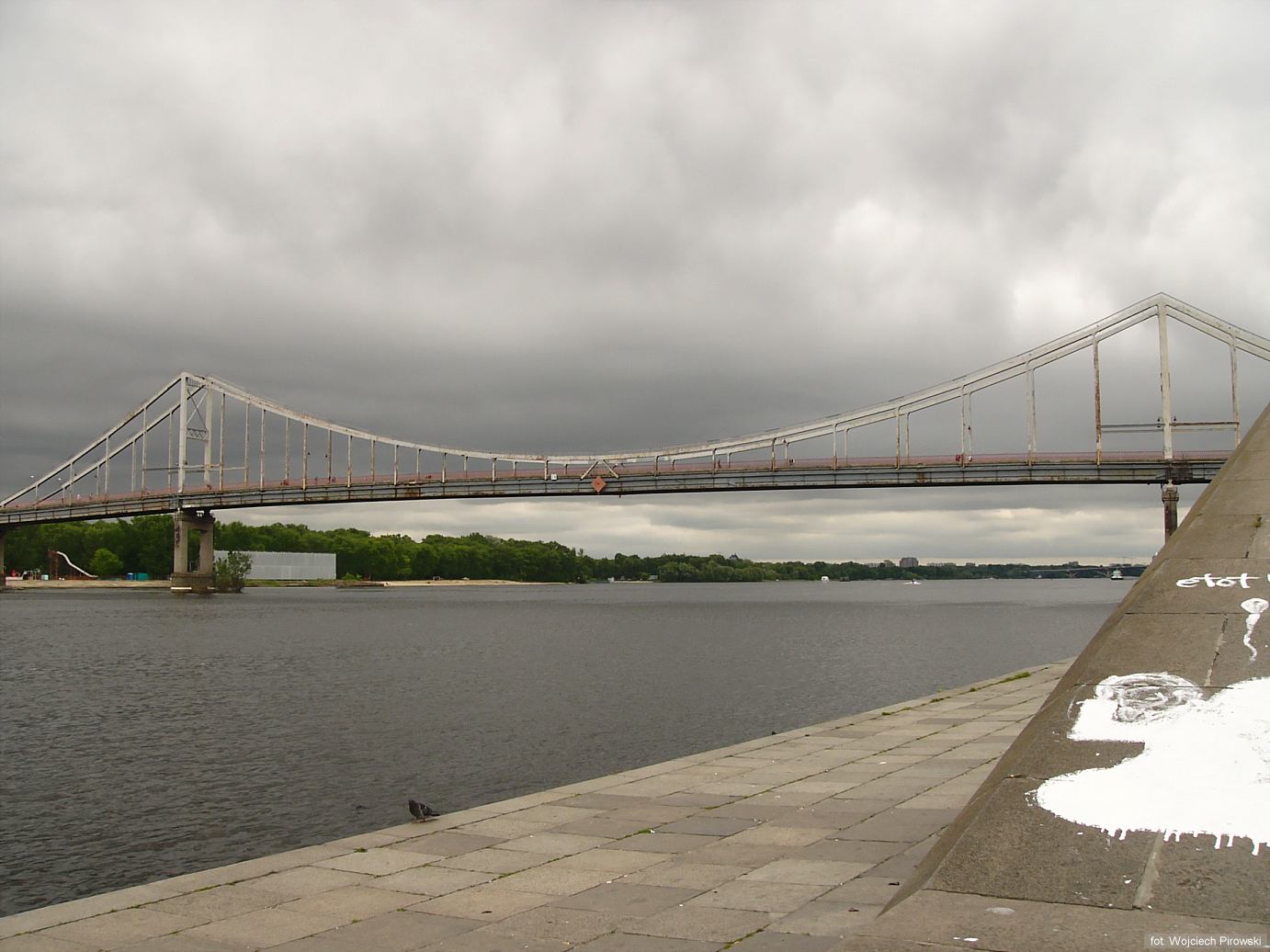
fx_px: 1321
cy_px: 476
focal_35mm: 36
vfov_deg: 39.6
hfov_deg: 51.4
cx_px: 635
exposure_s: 1/200
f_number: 5.6
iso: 50
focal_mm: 6
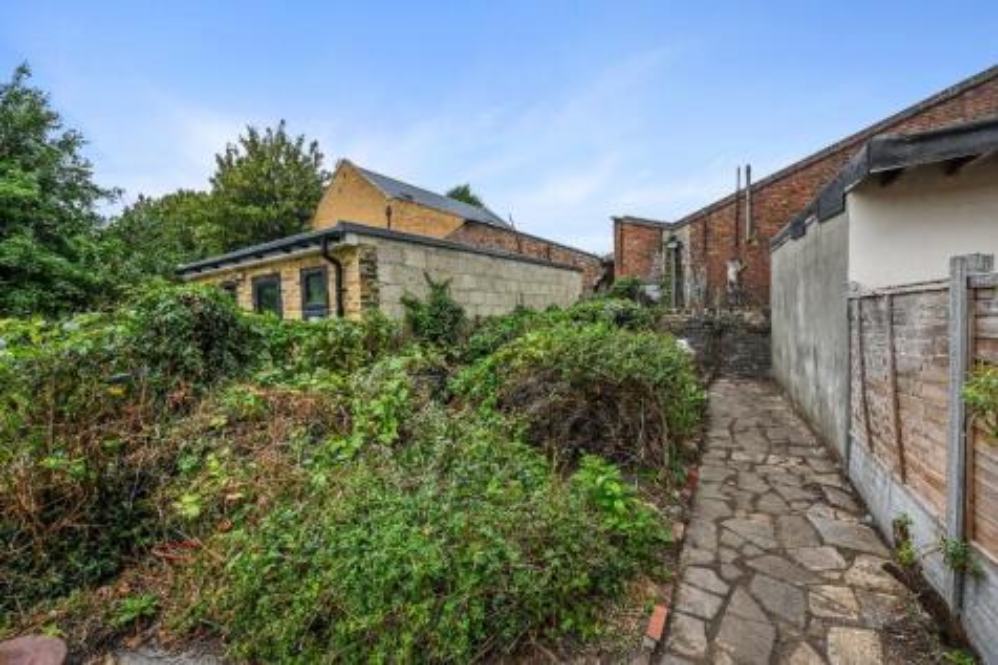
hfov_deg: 104.3
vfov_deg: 81.2
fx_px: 388
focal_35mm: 14
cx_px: 499
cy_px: 332
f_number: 8
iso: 640
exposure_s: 1/640
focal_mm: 14
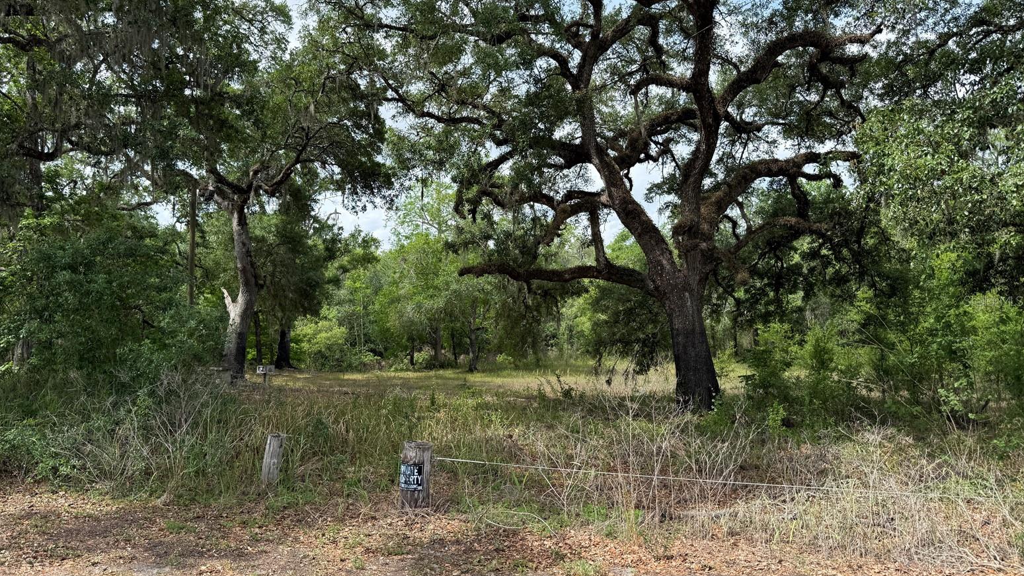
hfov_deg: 69.8
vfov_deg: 42.9
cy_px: 301
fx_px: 733
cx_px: 497
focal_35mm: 27
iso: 80
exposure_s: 1/1949
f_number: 1.78
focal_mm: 6.76
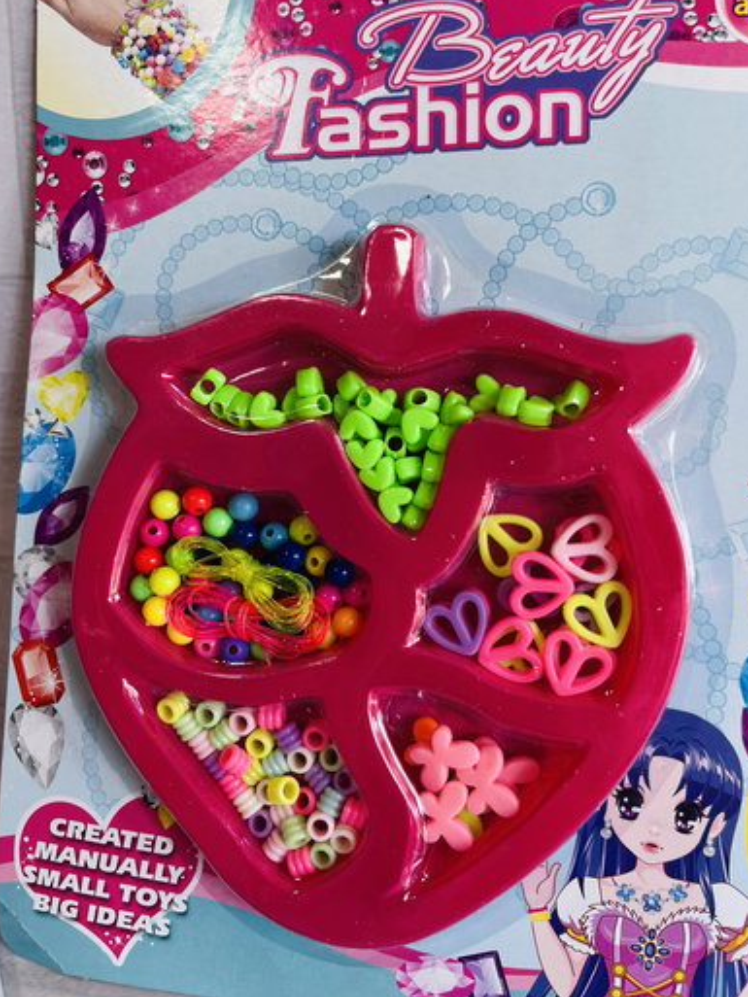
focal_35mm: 27
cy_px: 491
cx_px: 371
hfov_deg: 51.4
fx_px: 778
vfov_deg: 65.3
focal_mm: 5.1
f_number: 1.6
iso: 50
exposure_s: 1/100
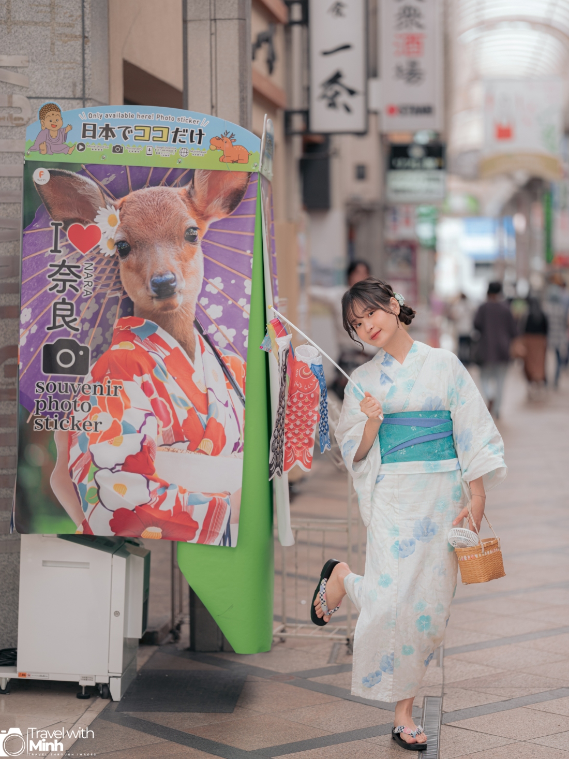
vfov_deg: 22.0
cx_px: 284
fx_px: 1950
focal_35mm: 89
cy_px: 373
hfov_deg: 16.6
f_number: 2
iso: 200
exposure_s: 1/300
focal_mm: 110
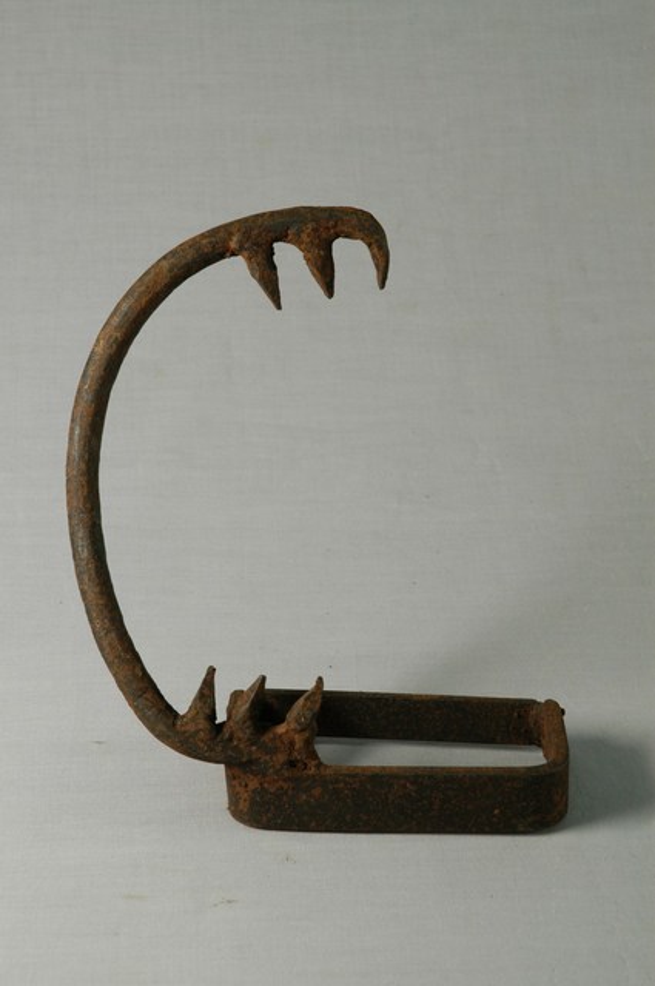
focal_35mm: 98
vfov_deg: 20.9
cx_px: 328
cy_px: 493
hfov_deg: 14.0
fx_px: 2668
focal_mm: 65
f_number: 10
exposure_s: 1/6
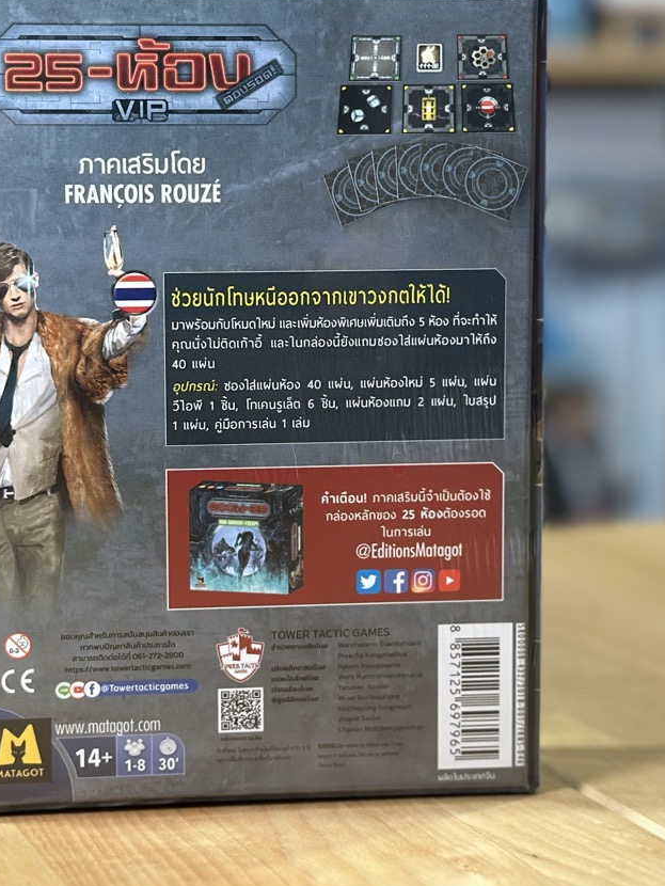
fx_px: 1894
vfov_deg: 26.3
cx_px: 264
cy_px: 414
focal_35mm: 74
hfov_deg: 19.9
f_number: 1.78
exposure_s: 1/33
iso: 250
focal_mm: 6.86
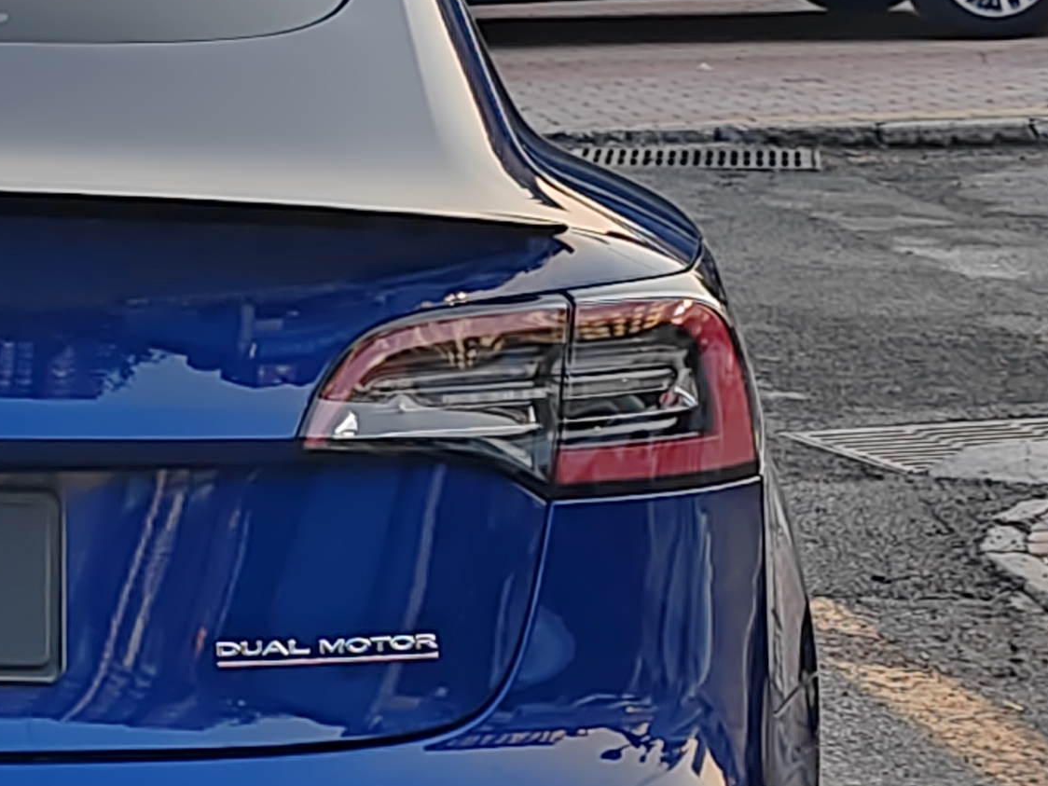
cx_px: -221
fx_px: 4420
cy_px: 218
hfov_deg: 13.2
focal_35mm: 146
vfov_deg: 10.1
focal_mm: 6.14
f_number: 1.8
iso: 50
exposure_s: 1/210
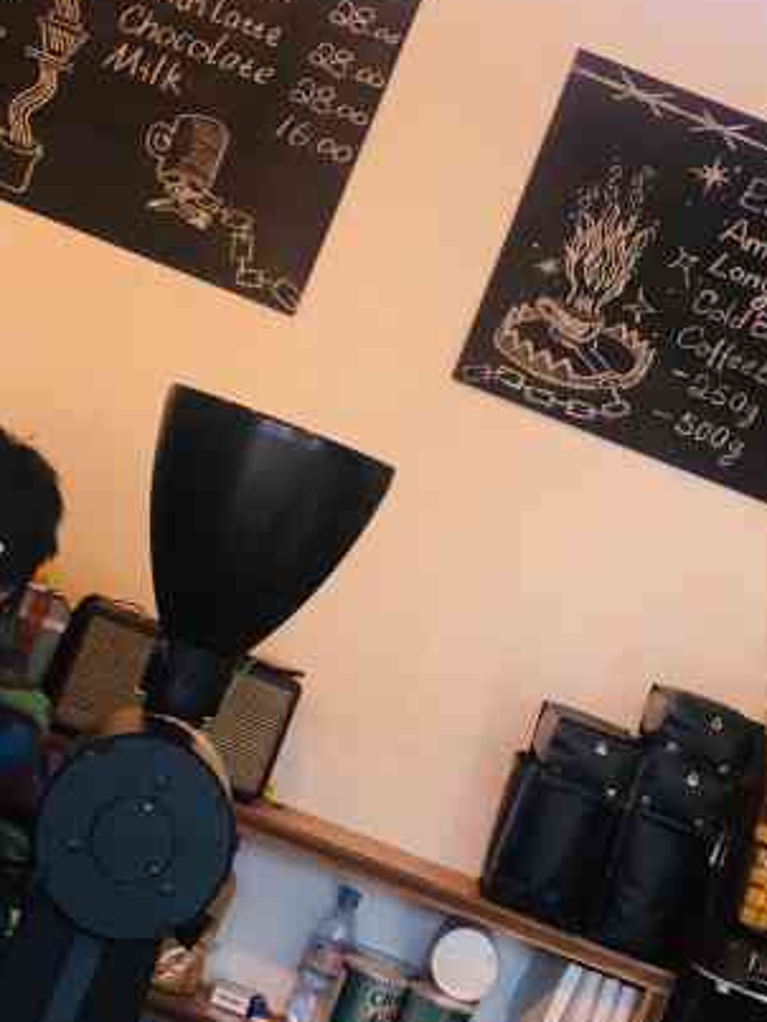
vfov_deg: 29.3
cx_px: 353
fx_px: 1918
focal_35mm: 65
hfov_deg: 22.6
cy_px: 253
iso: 50
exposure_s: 1/17
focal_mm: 4
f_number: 1.8
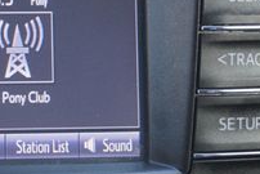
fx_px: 1132
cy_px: 12
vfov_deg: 8.7
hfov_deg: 12.6
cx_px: -93
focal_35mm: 157
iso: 640
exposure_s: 1/60
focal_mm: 33
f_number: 5
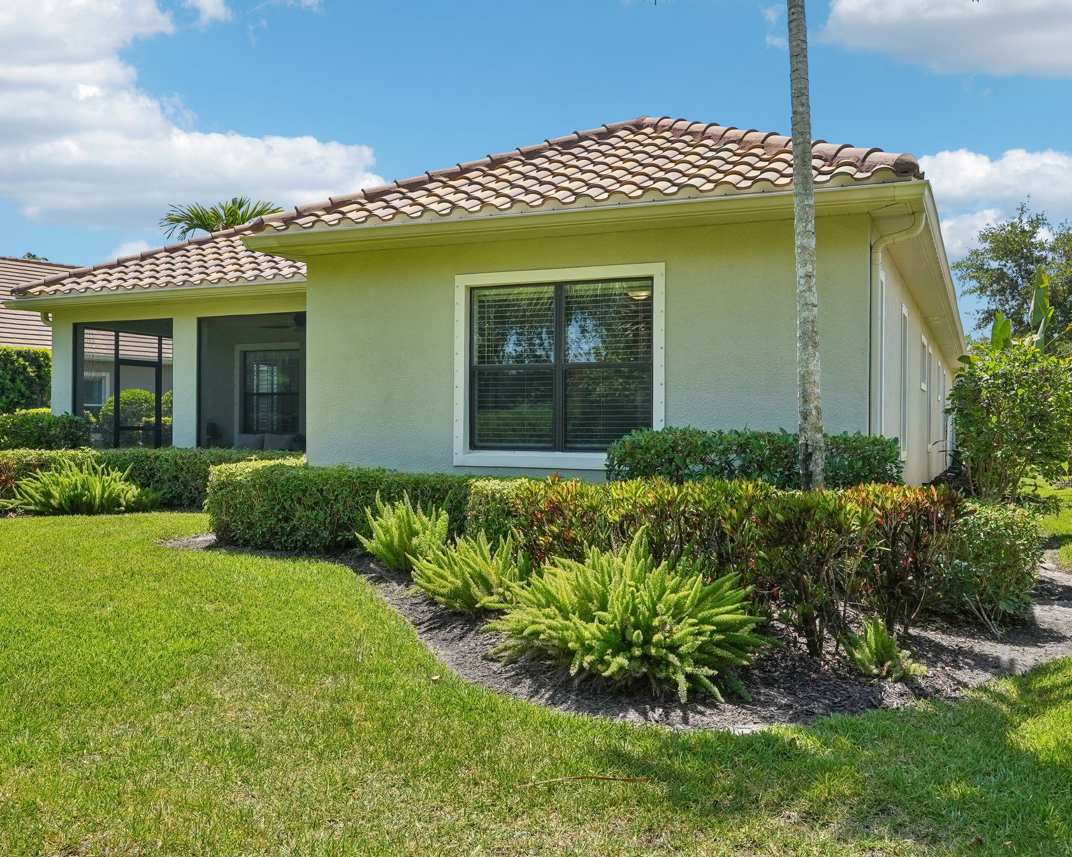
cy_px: 427
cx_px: 529
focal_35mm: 32
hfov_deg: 55.7
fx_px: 1015
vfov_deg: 45.8
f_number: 8
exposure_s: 1/500
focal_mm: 28
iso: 400
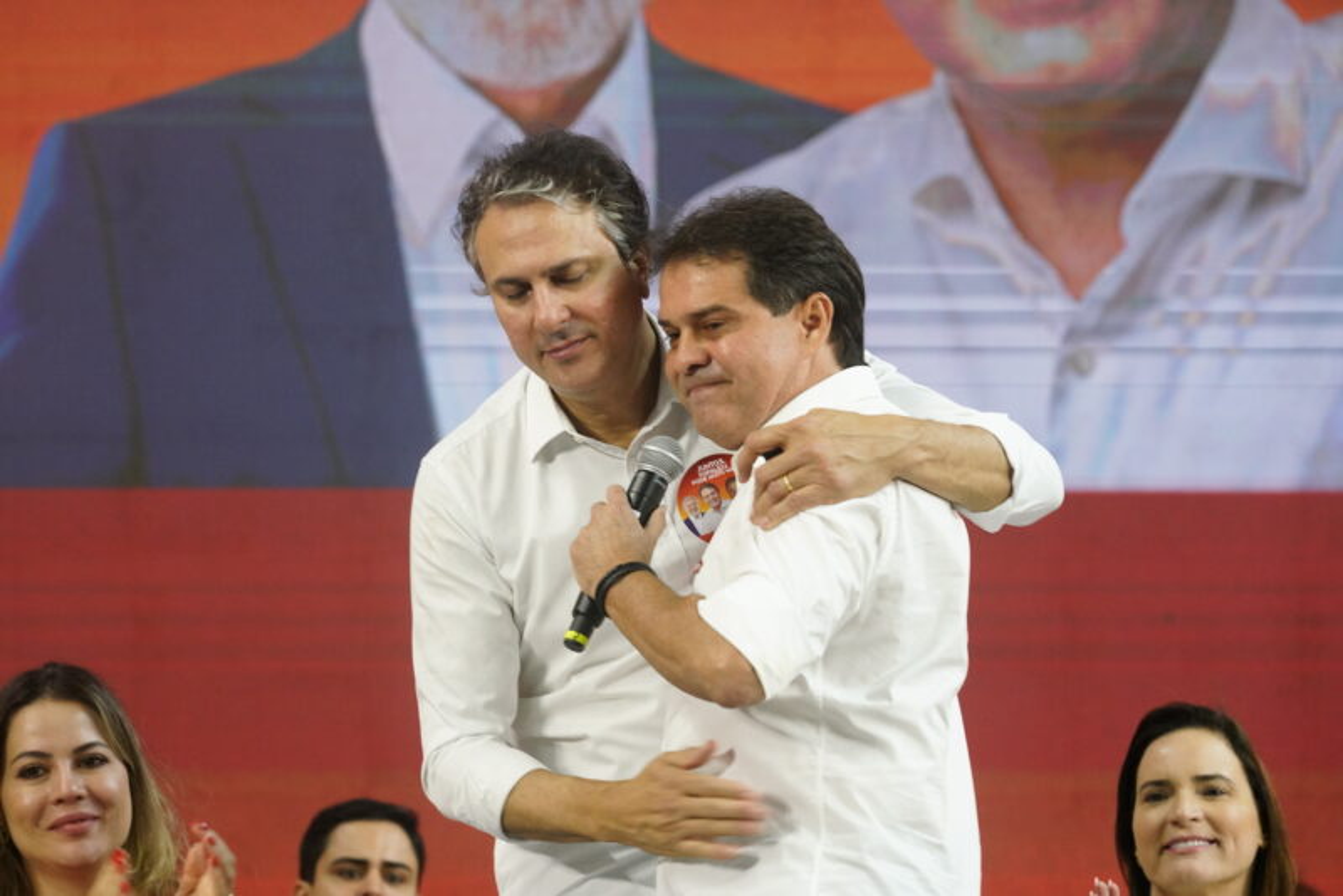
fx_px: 6269
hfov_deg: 12.2
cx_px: 672
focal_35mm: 168
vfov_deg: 8.2
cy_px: 448
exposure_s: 1/160
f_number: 6.3
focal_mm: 168
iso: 5000
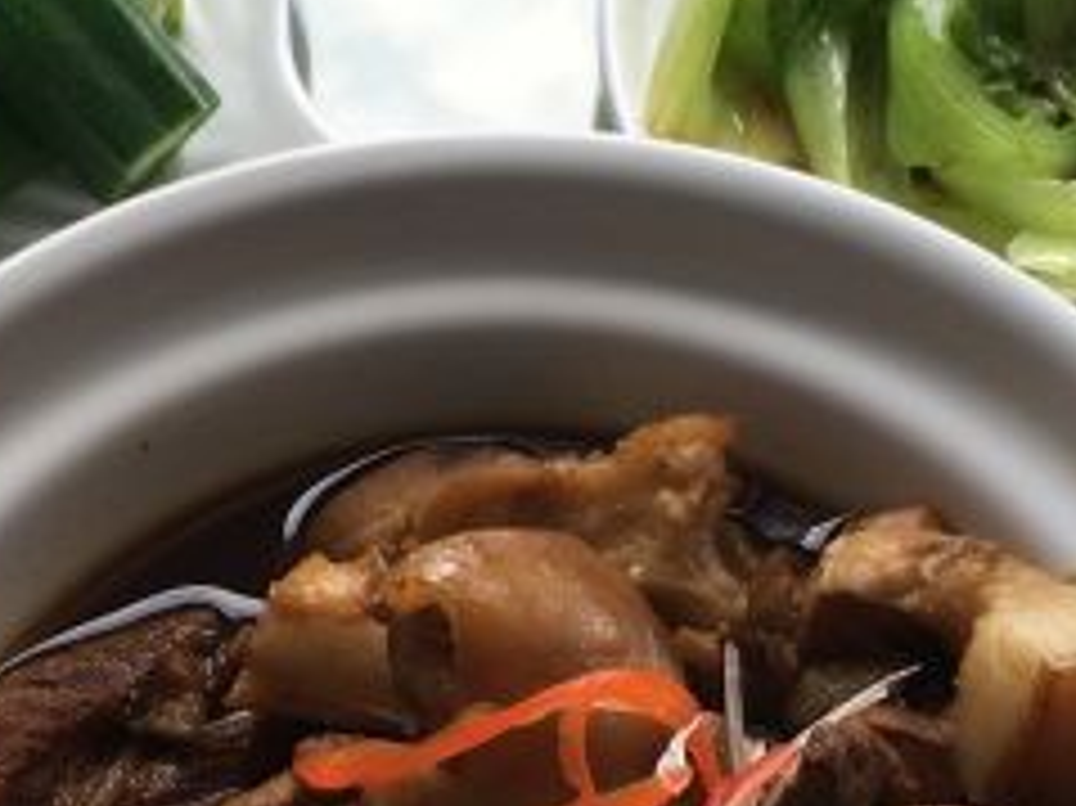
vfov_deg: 17.1
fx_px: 2641
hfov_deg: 23.0
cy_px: 714
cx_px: 572
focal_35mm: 85
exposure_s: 1/130
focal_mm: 4.15
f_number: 2.2
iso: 25
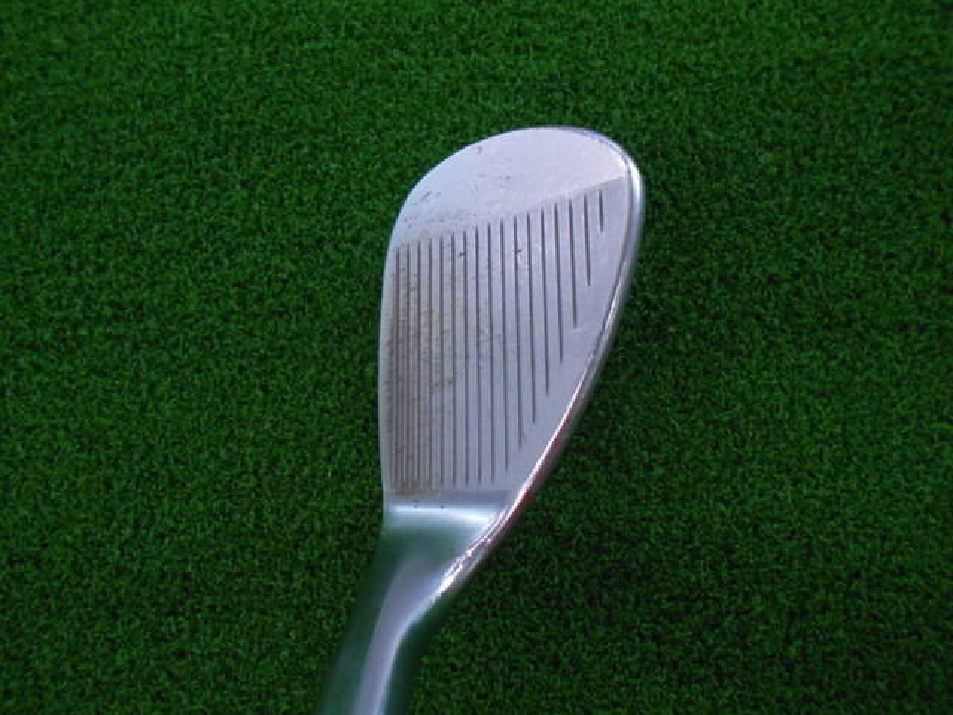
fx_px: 716
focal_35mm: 26
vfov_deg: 53.1
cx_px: 476
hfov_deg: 67.3
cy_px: 358
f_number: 3.2
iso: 640
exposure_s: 1/250
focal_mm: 4.6
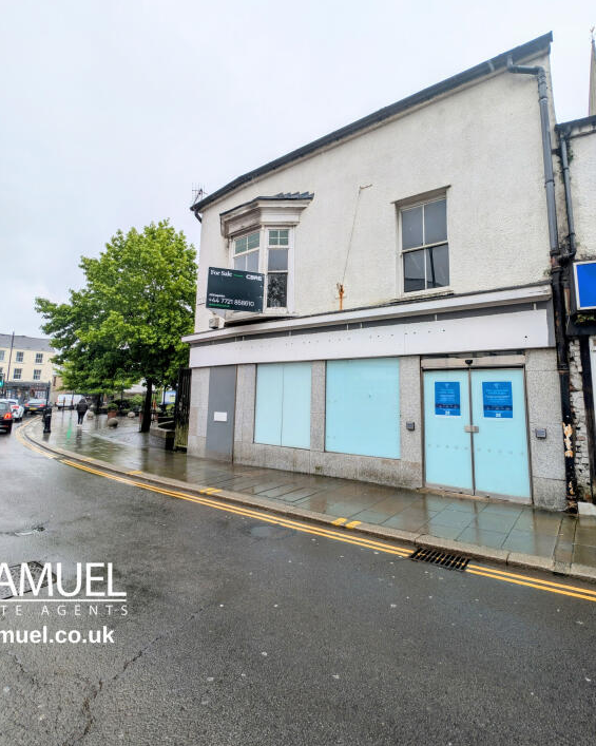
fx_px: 375
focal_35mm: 17
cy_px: 345
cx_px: 327
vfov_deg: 89.5
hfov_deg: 76.7
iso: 41
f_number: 1.95
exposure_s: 1/326
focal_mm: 2.23
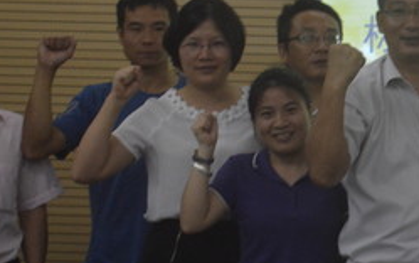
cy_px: 6
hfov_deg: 11.4
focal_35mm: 180
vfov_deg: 7.3
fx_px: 2057
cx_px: 476
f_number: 5.3
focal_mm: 42
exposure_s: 1/60
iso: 1250
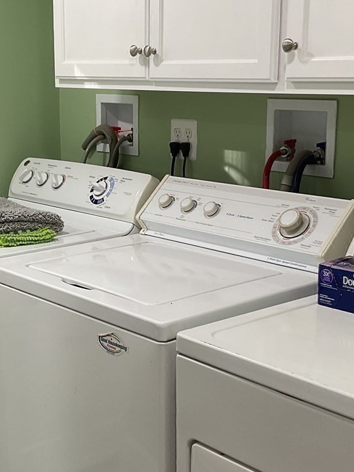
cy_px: 242
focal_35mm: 61
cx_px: 117
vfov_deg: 31.7
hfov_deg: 23.9
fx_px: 831
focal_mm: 3
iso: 32
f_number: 1.8
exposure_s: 1/60
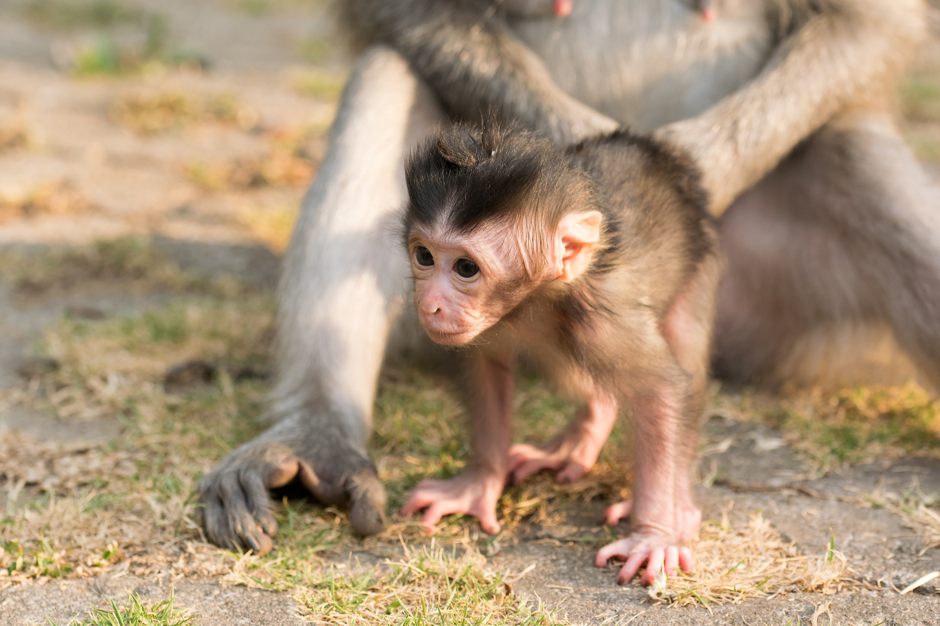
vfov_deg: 8.7
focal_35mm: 158
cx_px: 470
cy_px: 313
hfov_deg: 13.0
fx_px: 4112
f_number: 5.6
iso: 500
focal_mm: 105
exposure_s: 1/250
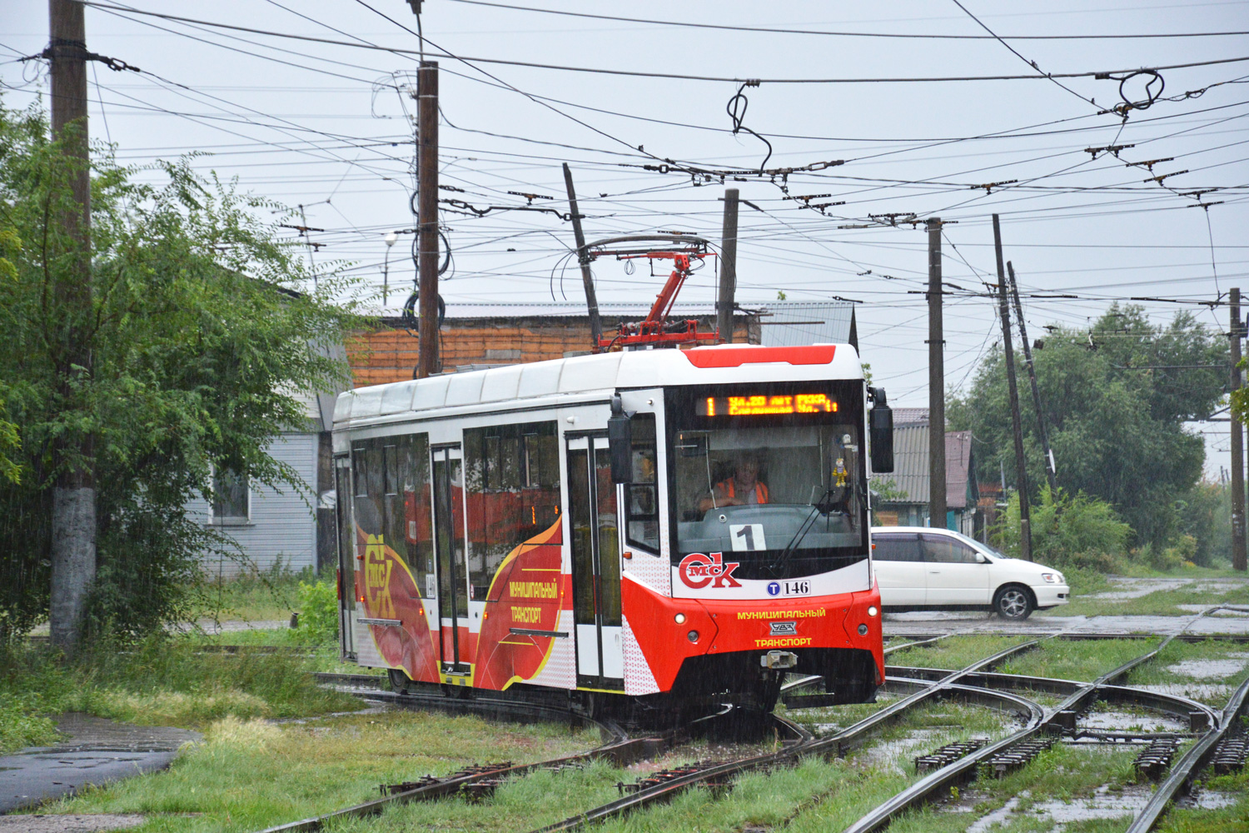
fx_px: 5464
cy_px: 416
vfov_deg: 8.7
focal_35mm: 158
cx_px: 624
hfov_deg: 13.0
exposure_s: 1/125
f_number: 5.6
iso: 800
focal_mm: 105
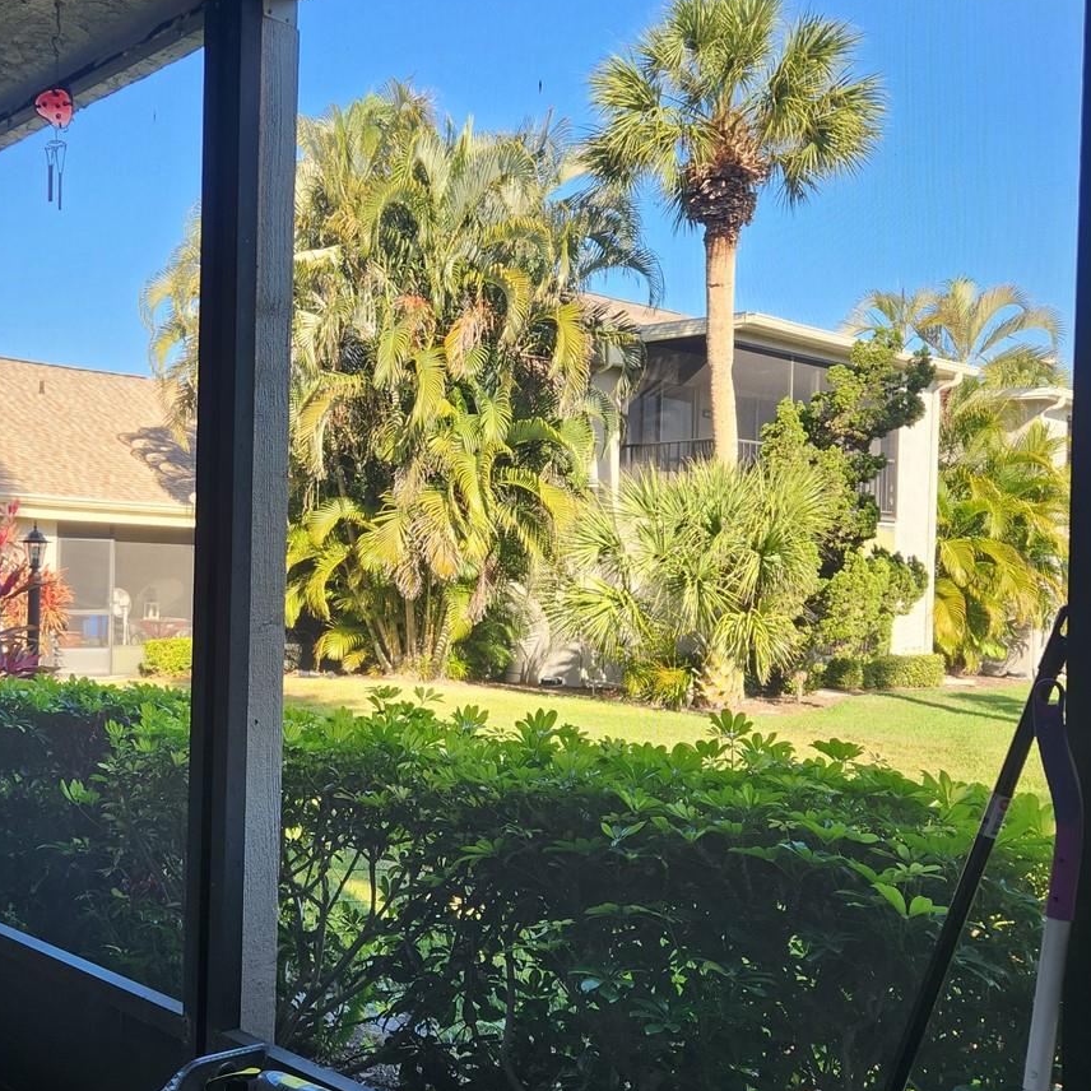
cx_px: 293
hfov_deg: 42.7
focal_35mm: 38
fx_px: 1355
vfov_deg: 43.9
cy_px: 563
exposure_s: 1/180
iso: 20
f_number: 1.8
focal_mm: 5.4
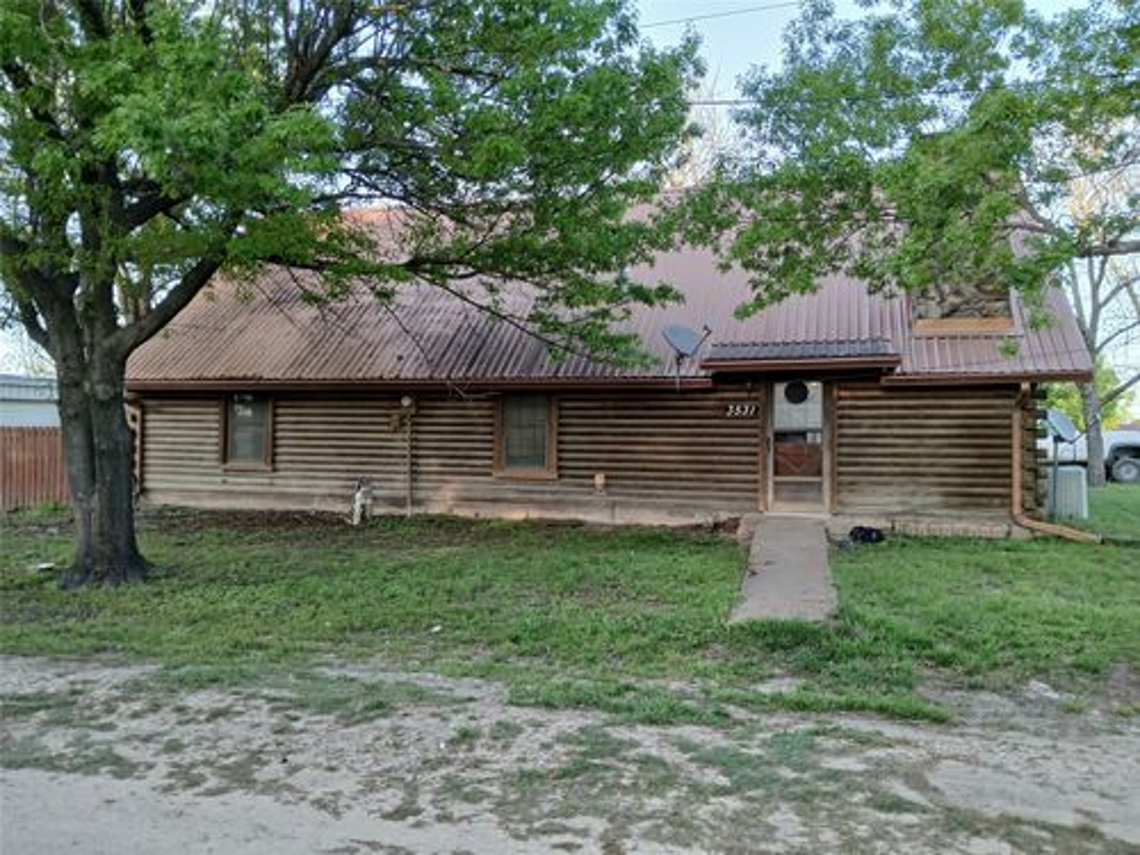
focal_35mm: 26
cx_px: 570
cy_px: 428
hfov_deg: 67.3
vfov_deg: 53.1
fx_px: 856
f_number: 1.8
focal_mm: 3.98
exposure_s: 1/60
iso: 50
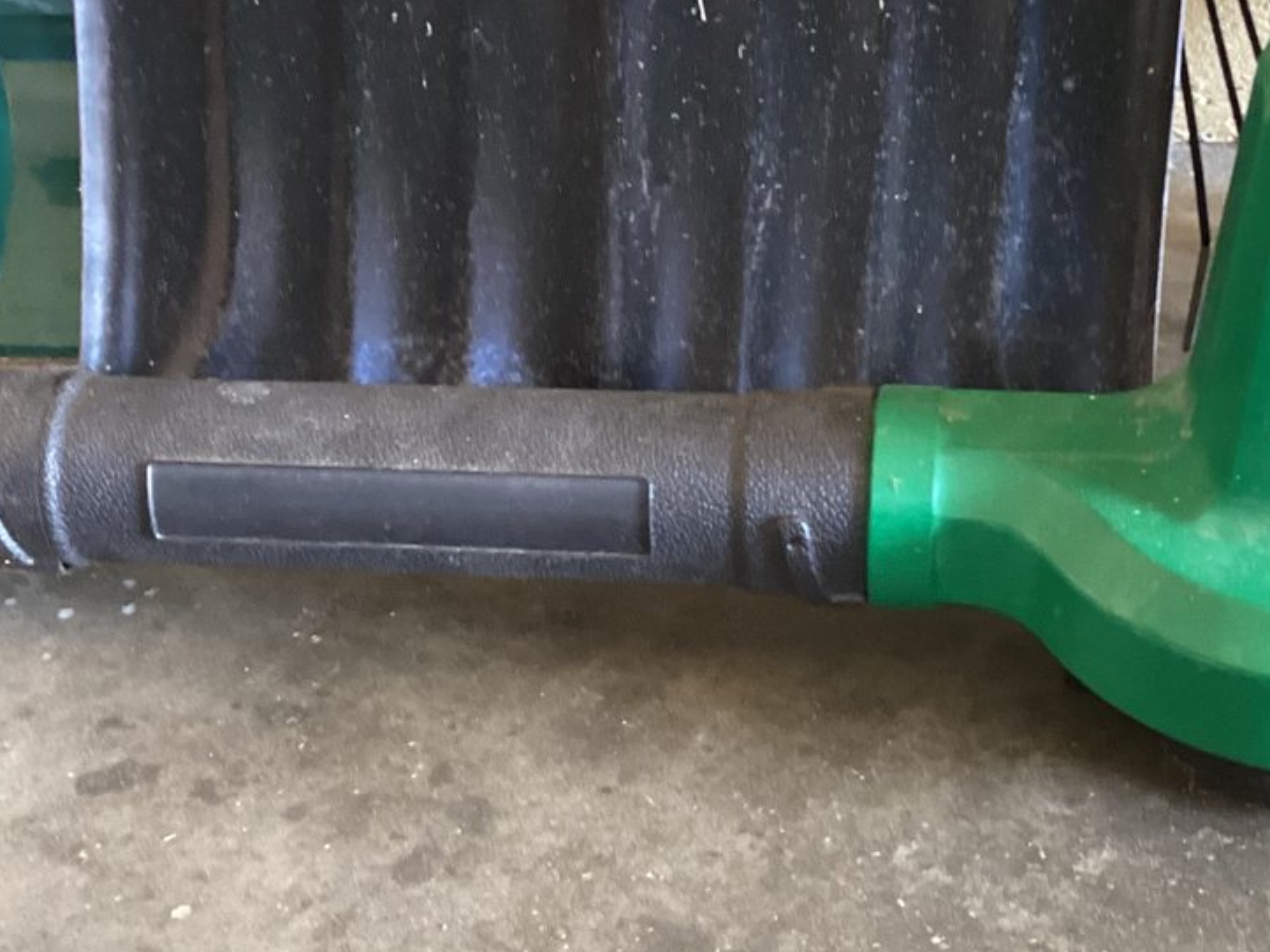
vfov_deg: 22.6
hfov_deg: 29.8
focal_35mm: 65
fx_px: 2384
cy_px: 539
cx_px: 648
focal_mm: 3.3
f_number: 2.4
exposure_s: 1/60
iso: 320
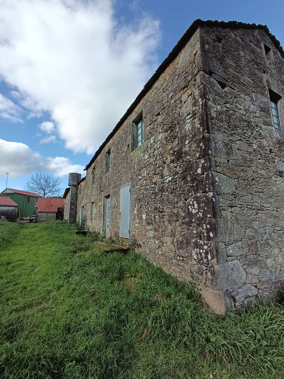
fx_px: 164
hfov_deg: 81.7
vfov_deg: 98.2
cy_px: 190
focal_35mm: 15
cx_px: 142
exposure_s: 1/590
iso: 62
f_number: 2.2
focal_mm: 1.65
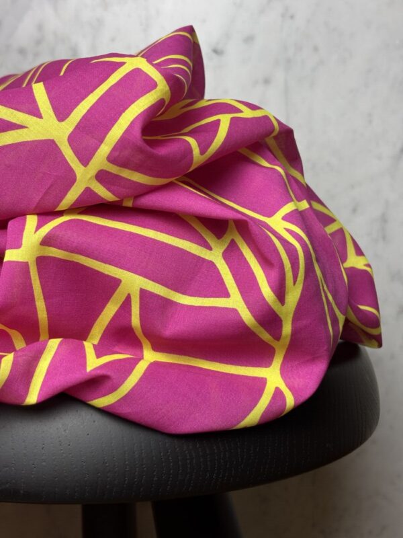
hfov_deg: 28.0
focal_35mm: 52
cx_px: 202
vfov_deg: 36.8
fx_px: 807
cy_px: 269
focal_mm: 5.96
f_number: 1.6
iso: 32
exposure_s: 1/50
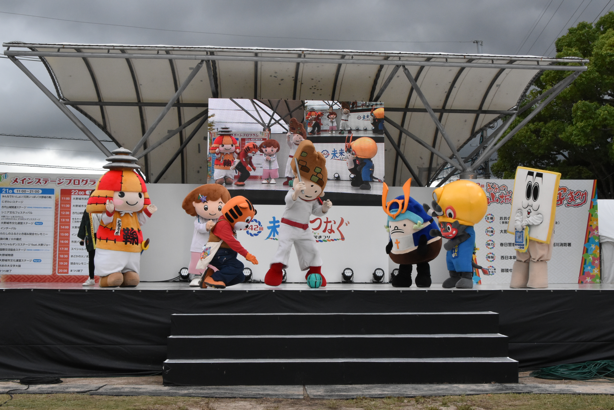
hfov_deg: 46.4
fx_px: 716
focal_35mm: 42
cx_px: 307
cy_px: 205
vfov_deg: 31.9
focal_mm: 28
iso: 1600
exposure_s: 1/800
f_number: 14
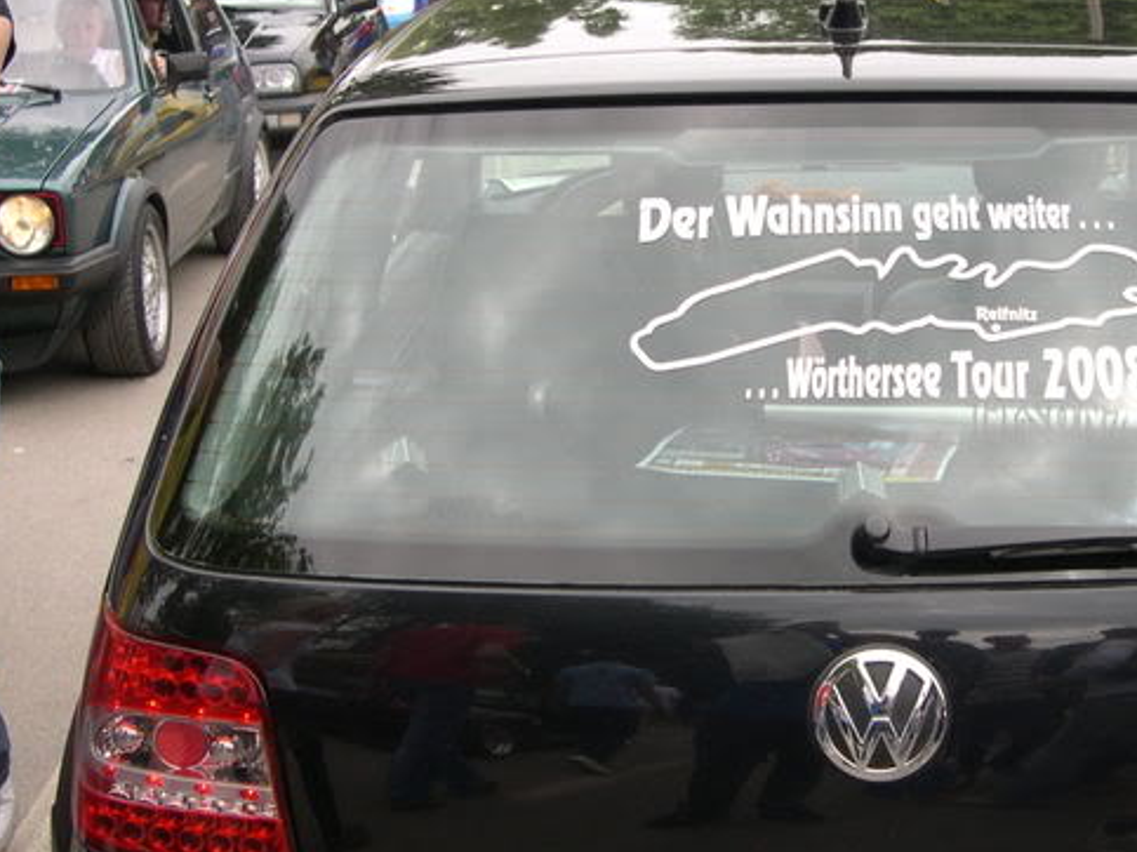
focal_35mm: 63
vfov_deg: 23.3
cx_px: 730
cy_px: 414
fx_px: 2069
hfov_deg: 30.6
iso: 100
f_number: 2.8
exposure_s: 1/455
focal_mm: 8
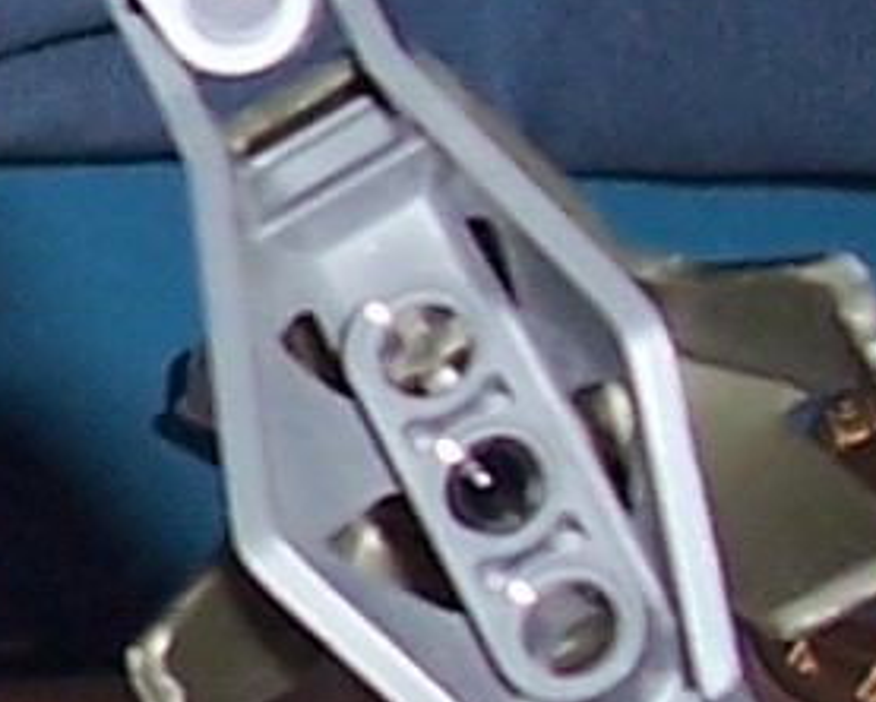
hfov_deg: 6.7
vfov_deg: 5.6
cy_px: 212
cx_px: -1205
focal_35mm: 276
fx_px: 7161
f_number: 2.7
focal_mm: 5.6
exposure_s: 1/60
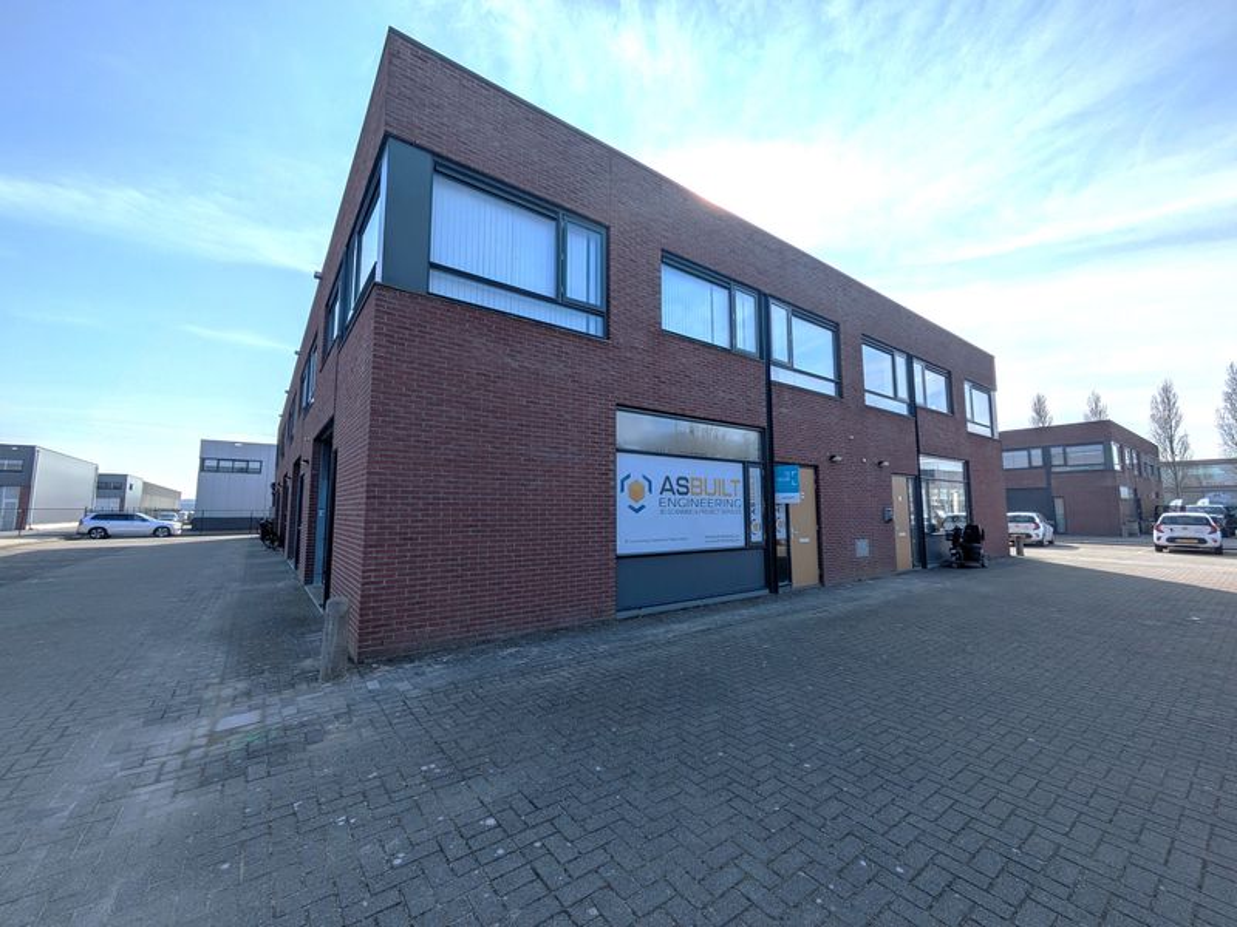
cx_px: 618
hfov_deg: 102.1
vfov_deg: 85.7
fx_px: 500
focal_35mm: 14
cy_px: 464
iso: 33
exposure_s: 1/3205
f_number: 2.2
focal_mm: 1.83
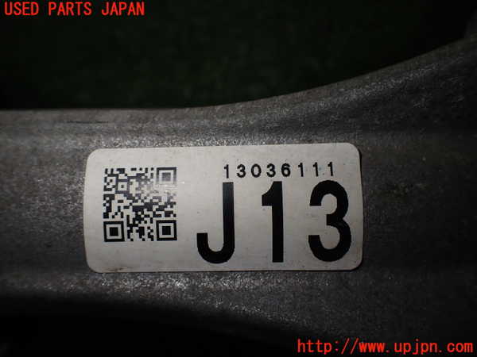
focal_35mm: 30
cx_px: 238
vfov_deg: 46.8
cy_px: 178
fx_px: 413
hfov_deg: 60.0
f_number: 2.3
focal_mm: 5.4
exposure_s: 1/250
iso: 100
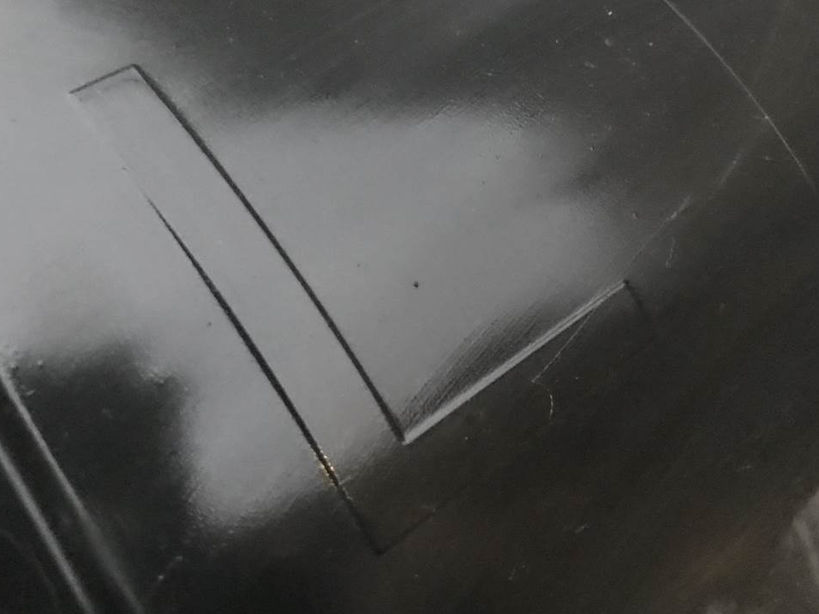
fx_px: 710
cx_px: 392
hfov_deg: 59.9
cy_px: 316
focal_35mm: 30
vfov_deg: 46.8
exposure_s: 1/4
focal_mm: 3.99
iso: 160
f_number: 1.8
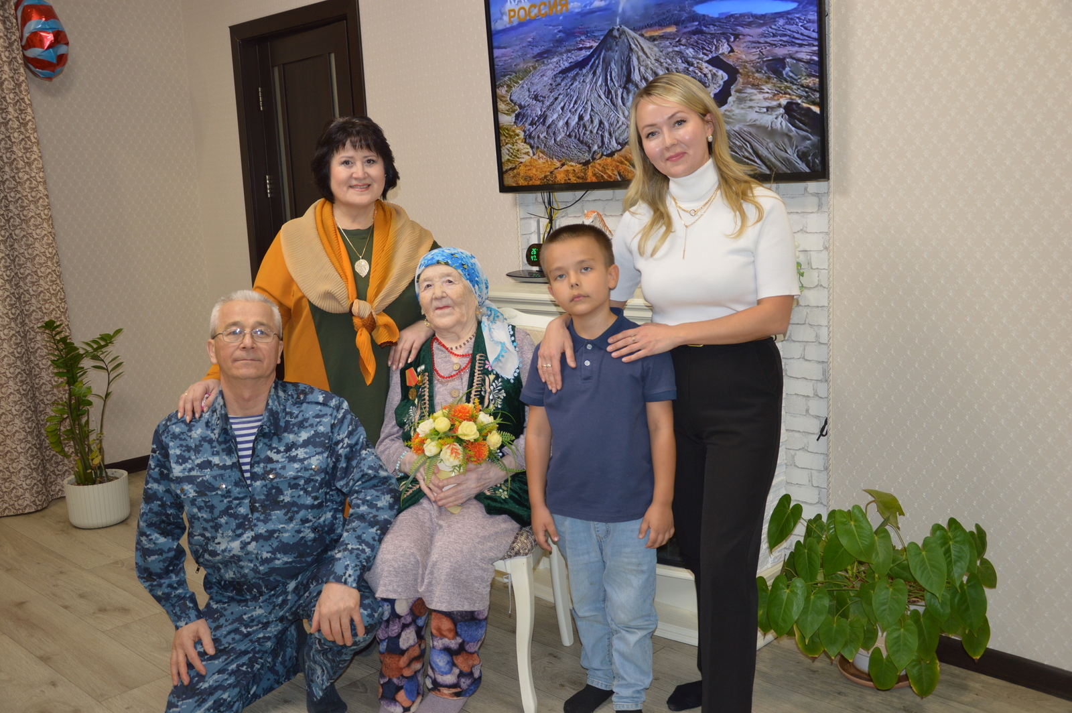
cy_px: 356
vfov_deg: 36.8
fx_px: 1071
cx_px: 536
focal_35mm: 36
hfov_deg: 53.2
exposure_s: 1/30
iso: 280
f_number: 3.8
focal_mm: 24
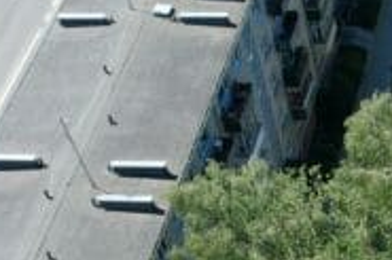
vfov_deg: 11.0
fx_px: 1327
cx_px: 581
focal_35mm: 122
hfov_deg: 15.5
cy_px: 308
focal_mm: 8.38
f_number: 2.8
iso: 100
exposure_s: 1/1000
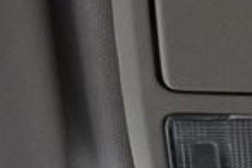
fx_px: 2744
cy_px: 209
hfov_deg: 5.2
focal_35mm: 392
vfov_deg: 3.5
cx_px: 453
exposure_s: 1/100
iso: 3200
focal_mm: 45
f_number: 5
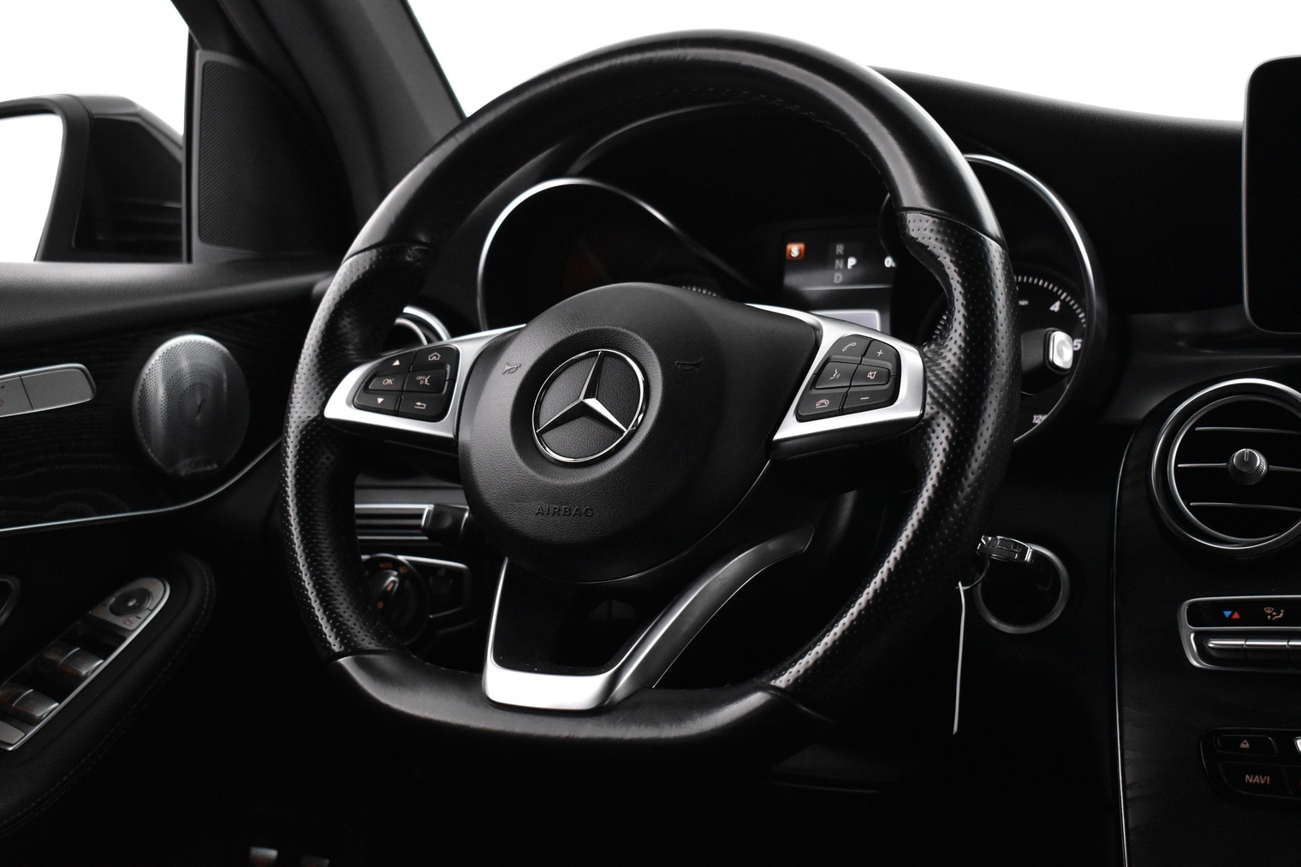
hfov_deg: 39.9
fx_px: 1790
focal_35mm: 50
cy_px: 431
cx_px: 631
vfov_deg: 27.2
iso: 3200
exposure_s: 1/40
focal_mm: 31
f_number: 4.2
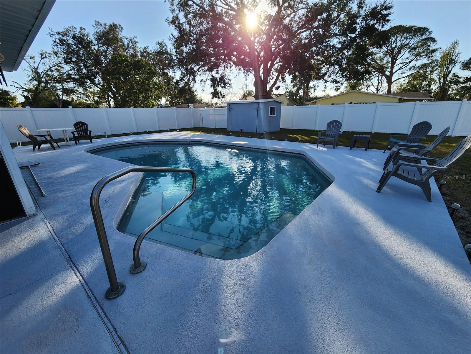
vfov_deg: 89.9
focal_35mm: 13
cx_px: 236
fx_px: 177
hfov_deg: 106.2
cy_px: 177
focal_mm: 2.2
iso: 50
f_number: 2.2
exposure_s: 1/1476
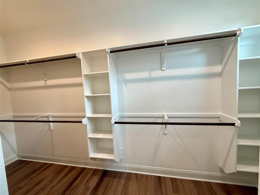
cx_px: 130
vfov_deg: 85.7
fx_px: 105
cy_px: 98
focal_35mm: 14
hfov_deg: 102.1
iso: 100
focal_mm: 2.22
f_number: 2.2
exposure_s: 1/120
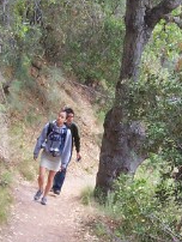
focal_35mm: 93
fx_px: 651
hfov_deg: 15.9
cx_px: 113
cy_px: 117
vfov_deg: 21.1
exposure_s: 1/90
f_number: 2.8
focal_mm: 5.6
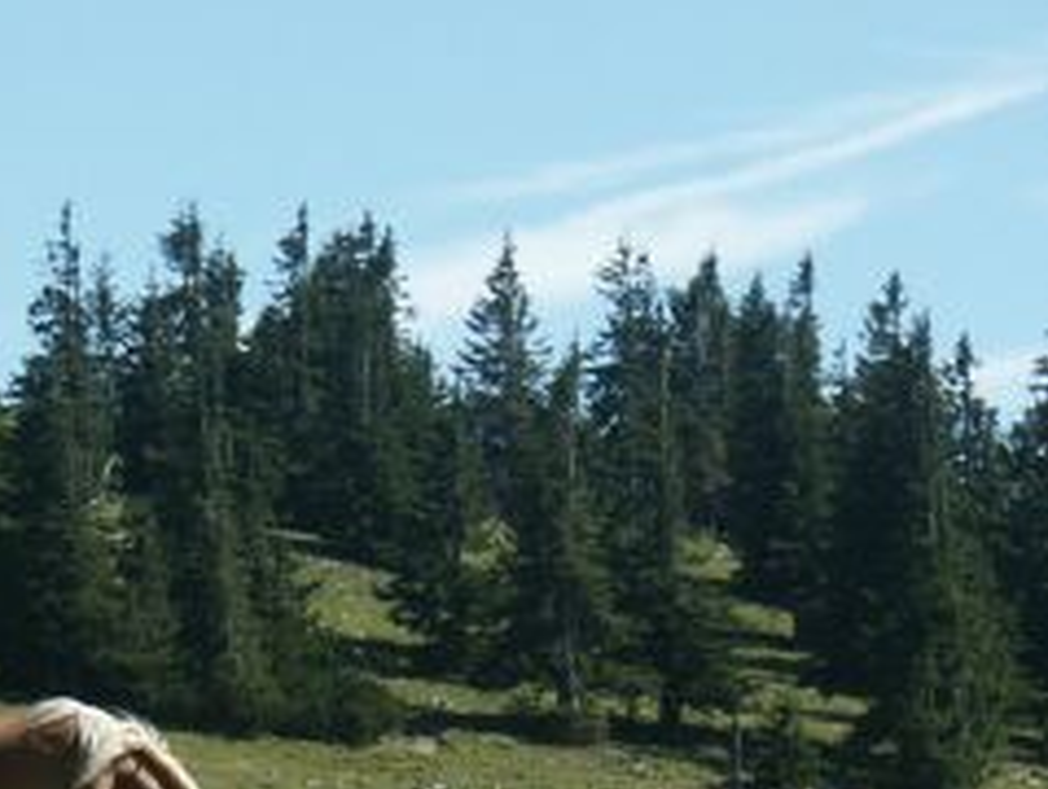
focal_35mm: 348
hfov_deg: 5.6
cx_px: -408
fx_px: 10552
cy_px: 837
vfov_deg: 4.3
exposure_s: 1/500
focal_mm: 31.66
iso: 100
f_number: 6.7
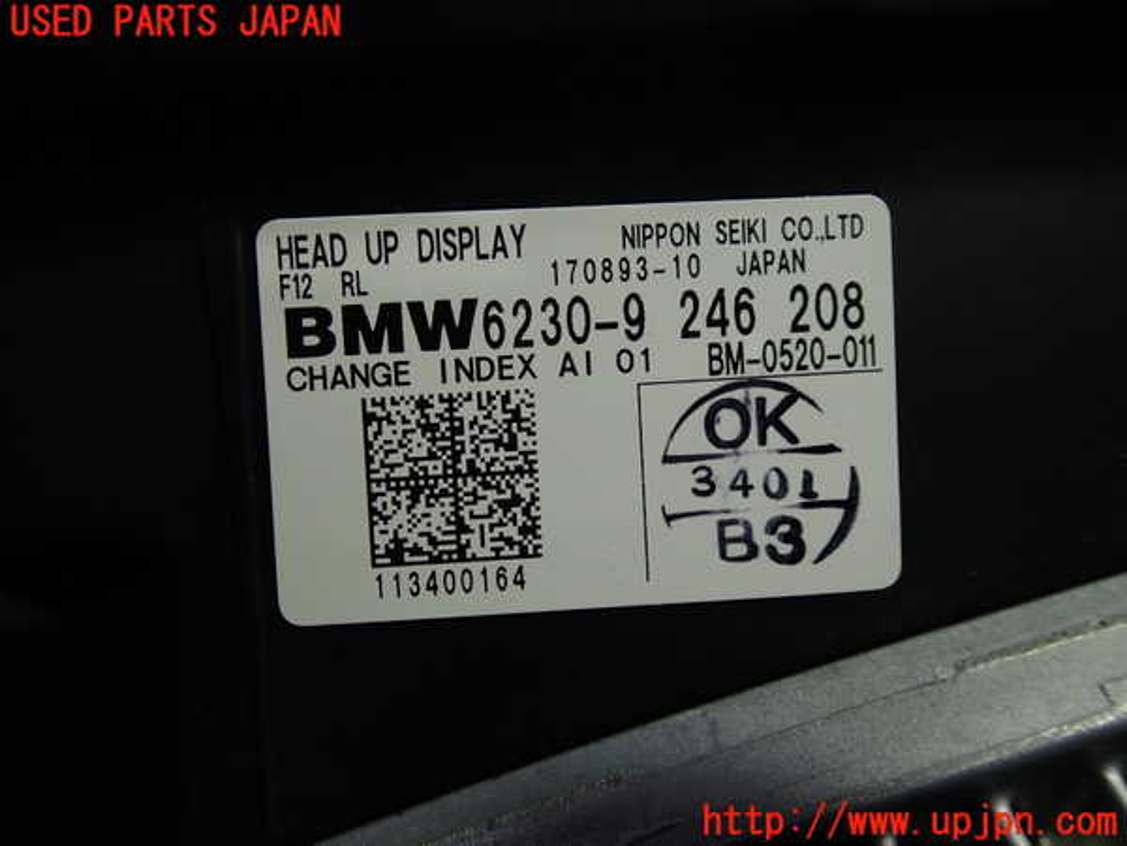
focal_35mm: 30
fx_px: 977
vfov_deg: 46.8
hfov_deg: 60.0
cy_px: 423
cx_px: 564
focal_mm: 5.4
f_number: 2.3
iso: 125
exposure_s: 1/60
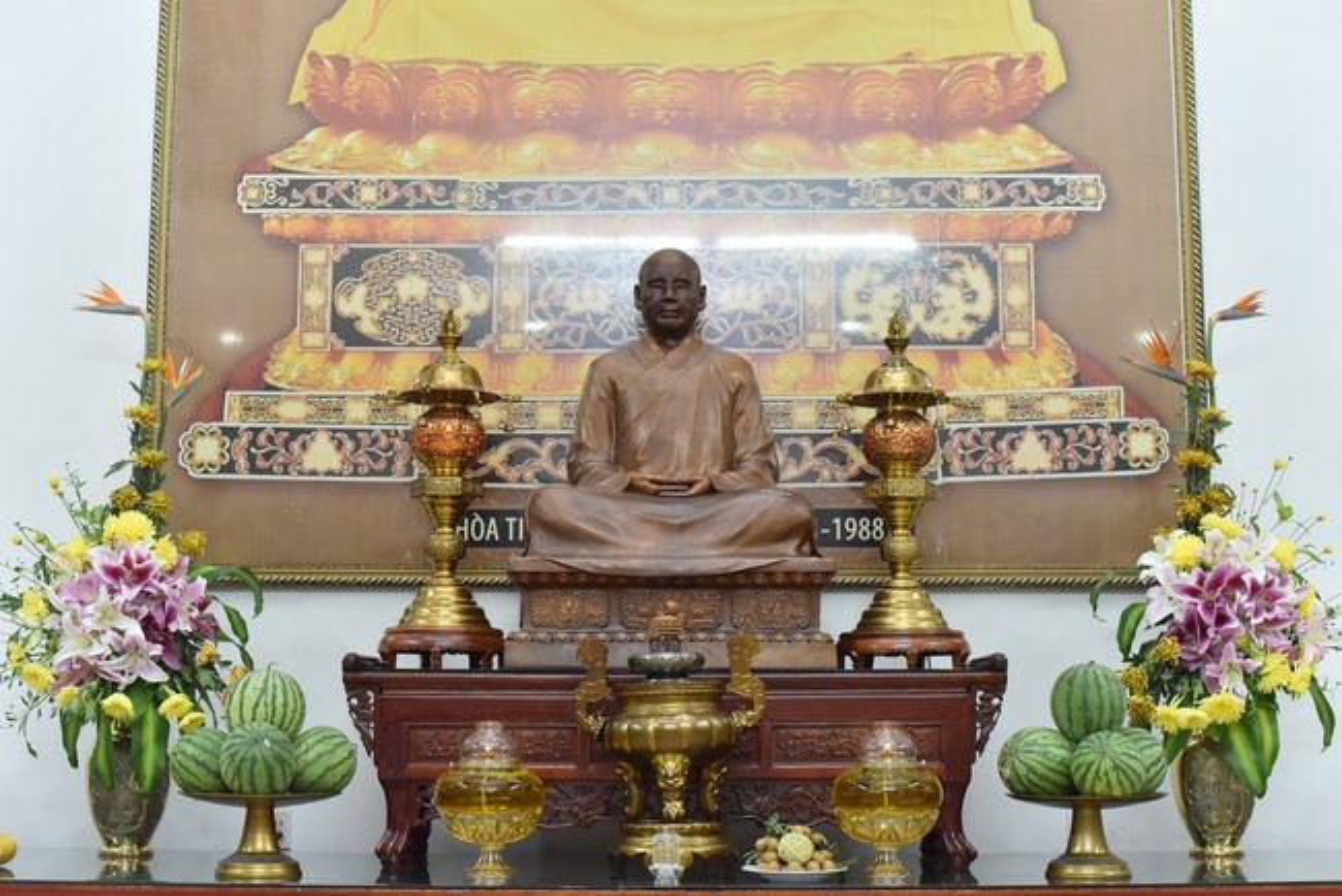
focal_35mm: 50
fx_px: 1865
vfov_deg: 27.0
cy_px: 448
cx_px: 671
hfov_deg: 39.6
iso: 2500
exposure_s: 1/160
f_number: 3.5
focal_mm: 50
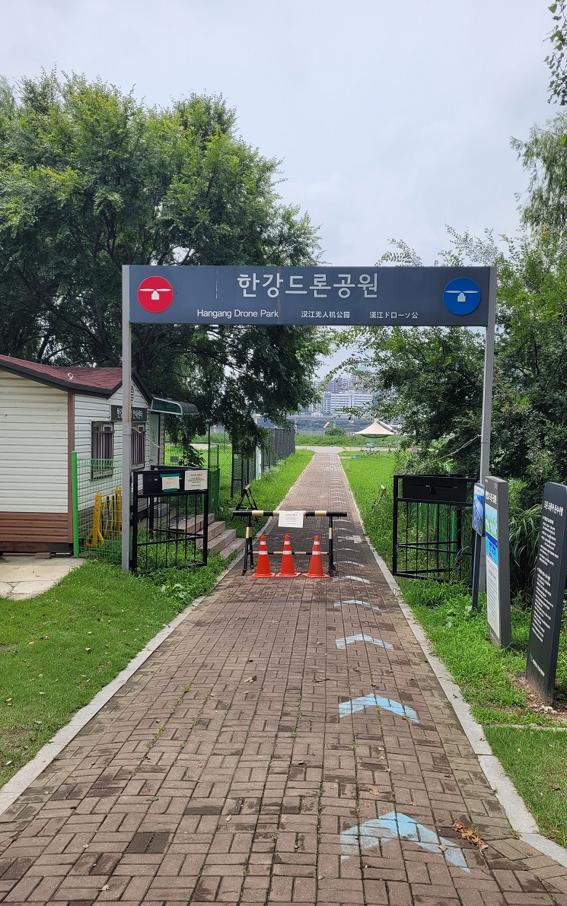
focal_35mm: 28
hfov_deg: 44.5
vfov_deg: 66.5
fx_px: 692
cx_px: 298
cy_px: 453
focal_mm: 5.4
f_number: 1.8
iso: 40
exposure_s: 1/3001
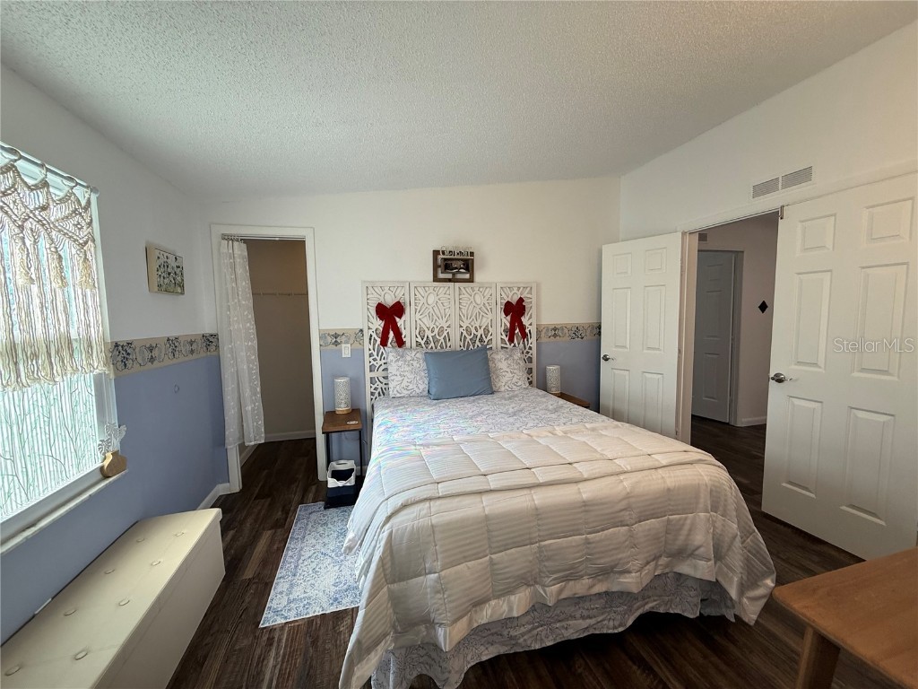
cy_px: 344
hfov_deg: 102.1
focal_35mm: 14
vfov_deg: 85.7
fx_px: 371
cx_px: 459
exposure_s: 1/120
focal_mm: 2.22
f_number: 2.2
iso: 100
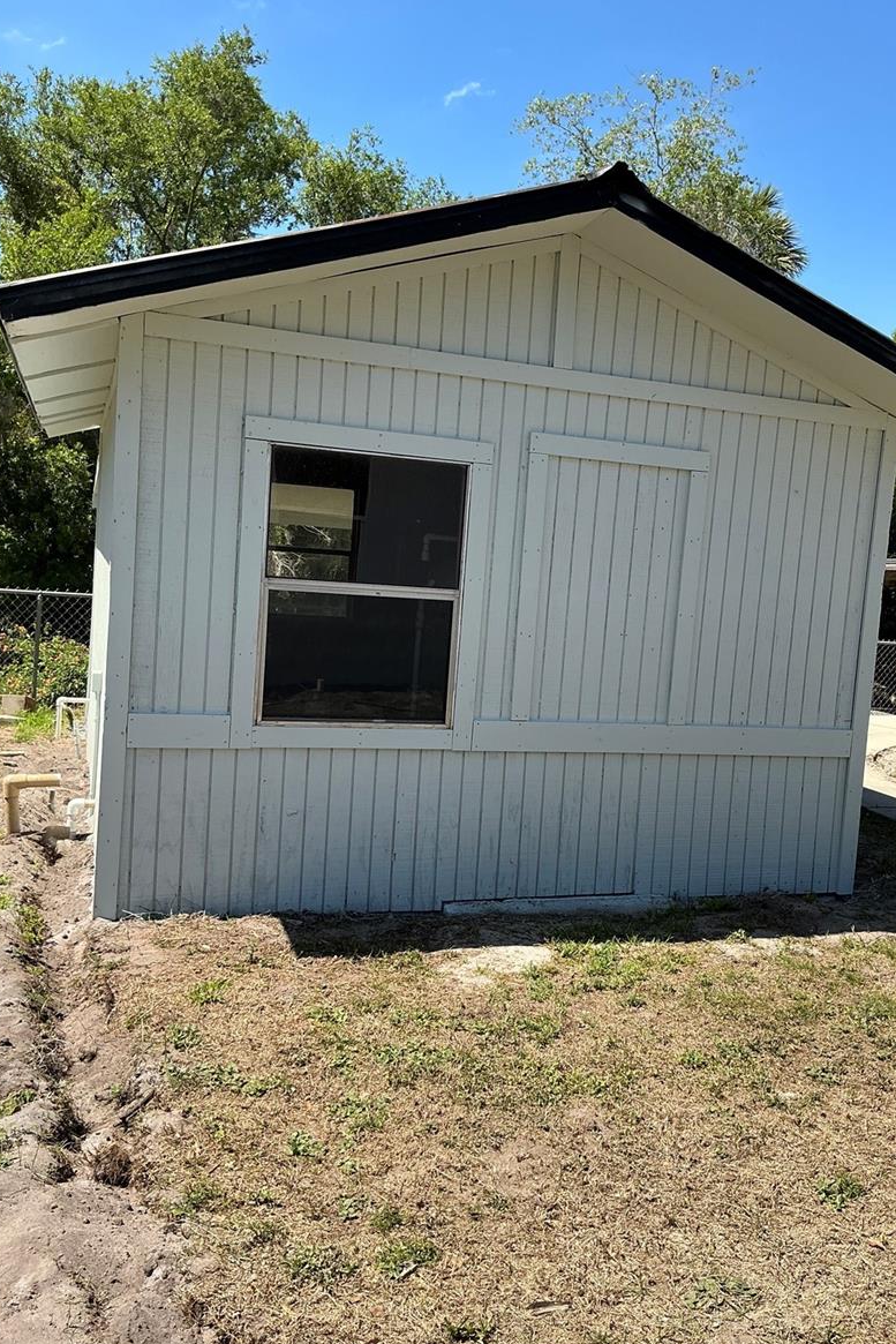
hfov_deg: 43.5
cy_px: 665
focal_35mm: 30
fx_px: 1120
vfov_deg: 61.9
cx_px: 502
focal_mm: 3
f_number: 1.8
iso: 25
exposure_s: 1/1098
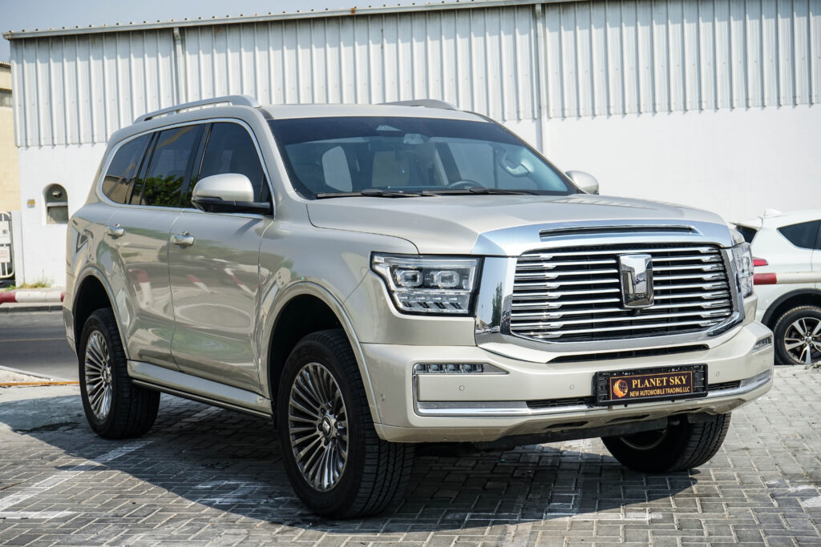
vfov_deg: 23.0
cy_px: 274
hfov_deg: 33.9
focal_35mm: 59
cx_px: 410
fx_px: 1346
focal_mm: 59
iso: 500
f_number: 10
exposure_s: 1/800
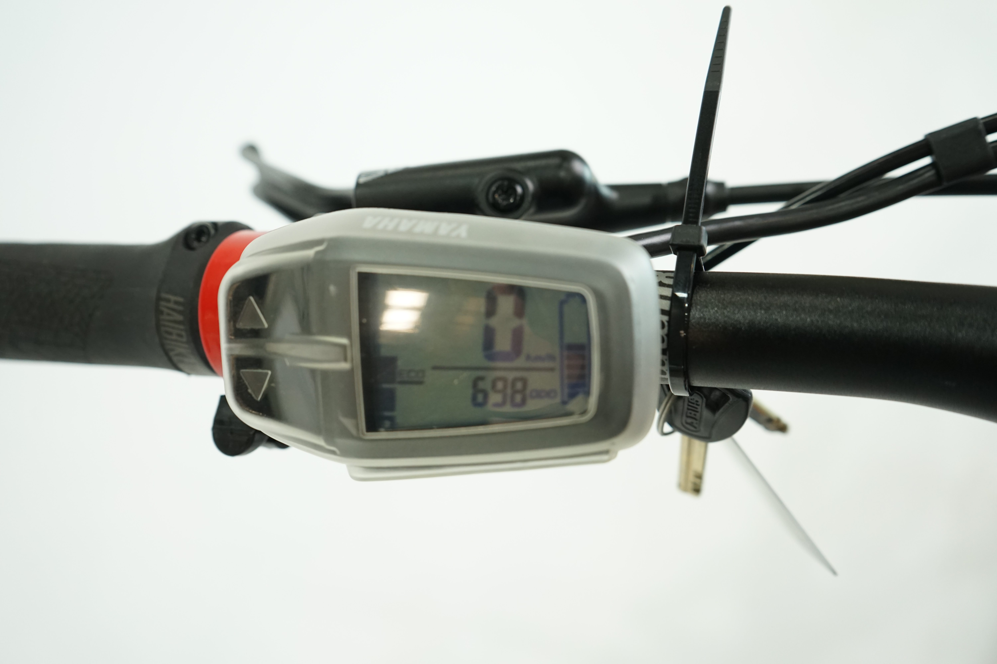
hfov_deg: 58.7
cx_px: 498
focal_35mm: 32
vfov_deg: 41.1
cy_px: 332
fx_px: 886
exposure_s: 1/200
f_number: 5
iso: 1600
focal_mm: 32
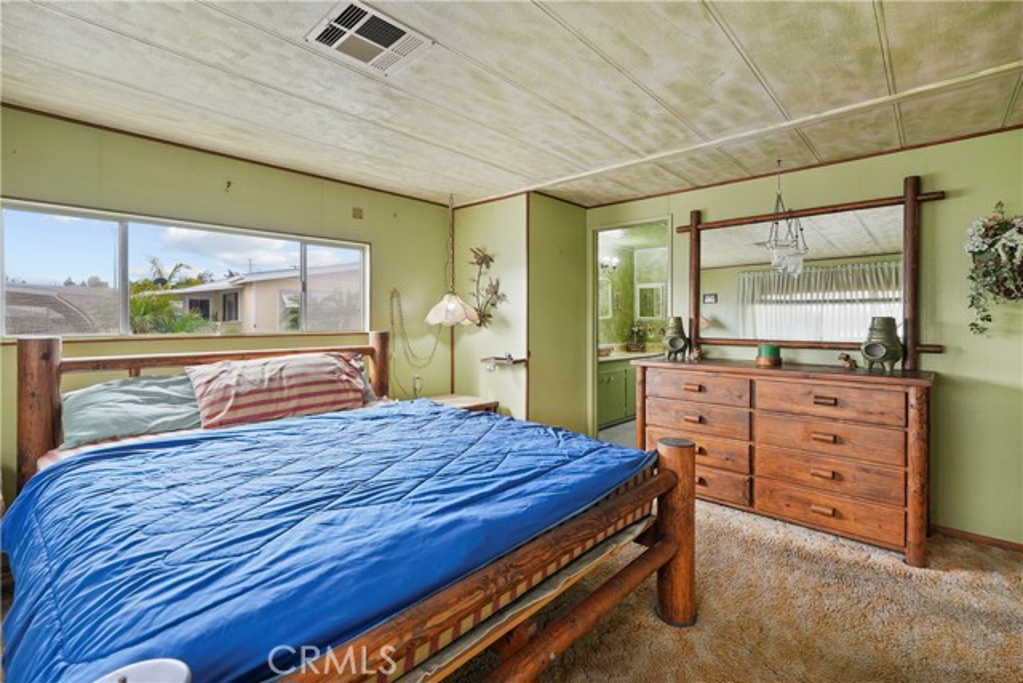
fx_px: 469
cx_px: 512
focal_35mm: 16
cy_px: 342
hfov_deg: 95.0
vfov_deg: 72.1
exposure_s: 1/15
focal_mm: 16.5
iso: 200
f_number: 4
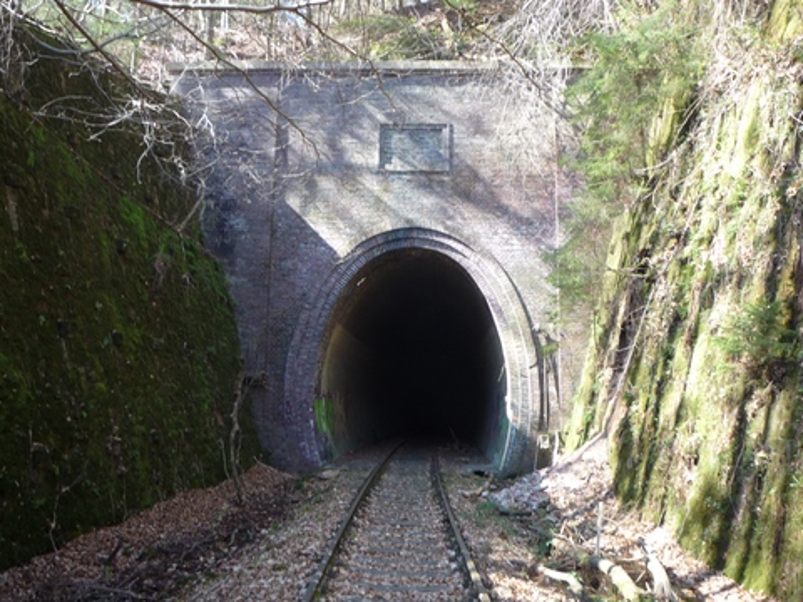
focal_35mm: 32
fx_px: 742
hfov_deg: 56.8
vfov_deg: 44.2
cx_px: 402
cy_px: 301
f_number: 3.3
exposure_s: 1/40
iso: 100
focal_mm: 5.2
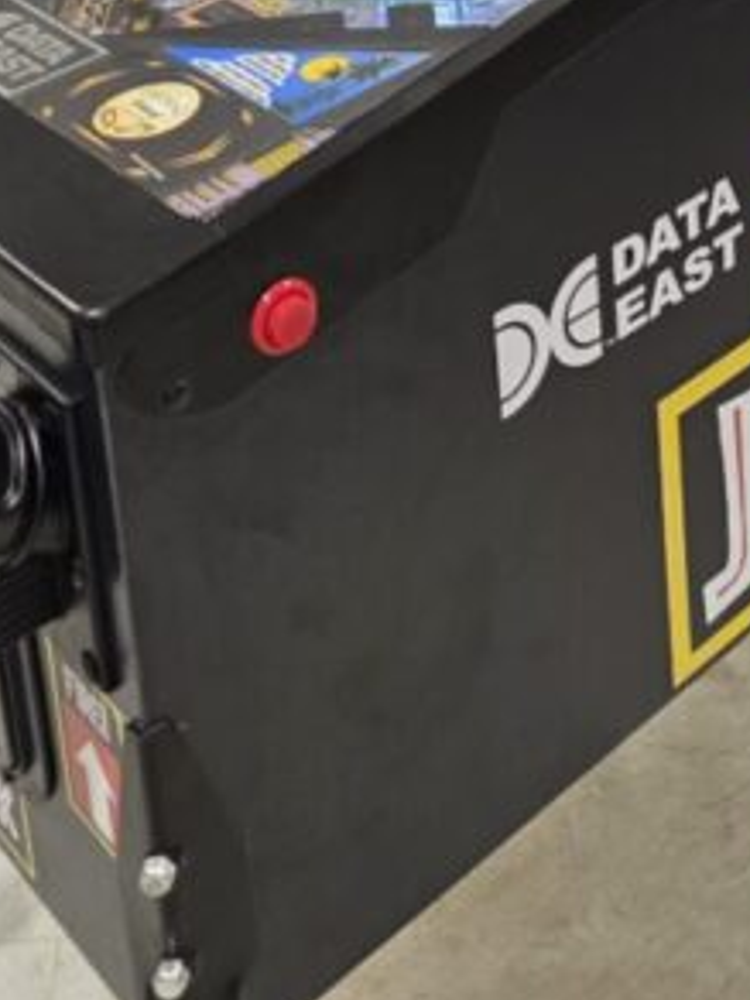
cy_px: -349
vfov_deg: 25.7
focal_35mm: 63
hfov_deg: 22.9
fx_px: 1820
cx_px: 623
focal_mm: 6.3
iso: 125
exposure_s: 1/100
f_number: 1.7
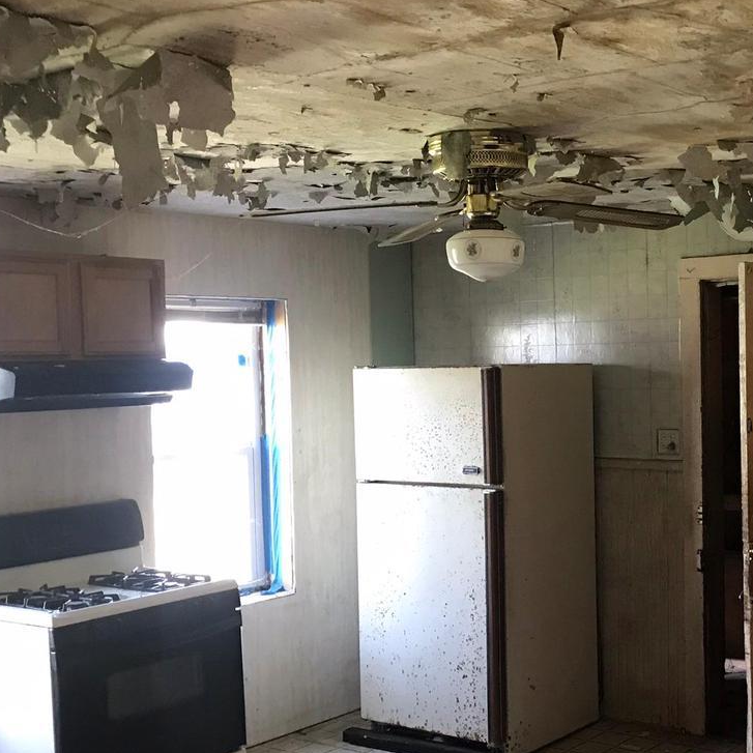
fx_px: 1206
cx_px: 603
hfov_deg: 33.7
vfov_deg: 34.6
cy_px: 421
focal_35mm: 49
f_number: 1.8
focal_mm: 3.99
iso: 64
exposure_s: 1/15
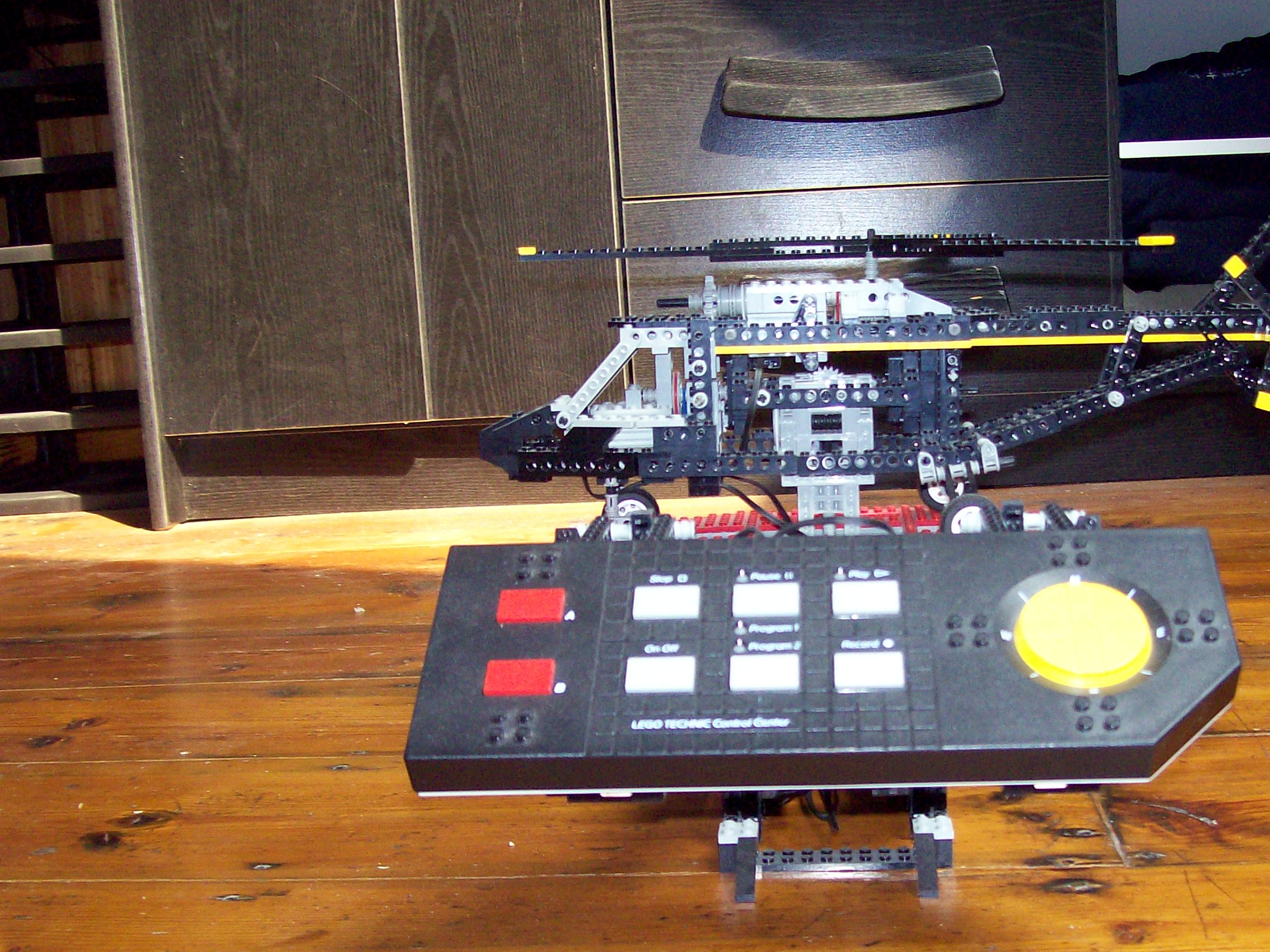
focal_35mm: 45
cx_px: 759
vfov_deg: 32.0
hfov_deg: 41.9
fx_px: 1650
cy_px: 586
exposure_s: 1/64
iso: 140
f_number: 2.7
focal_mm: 6
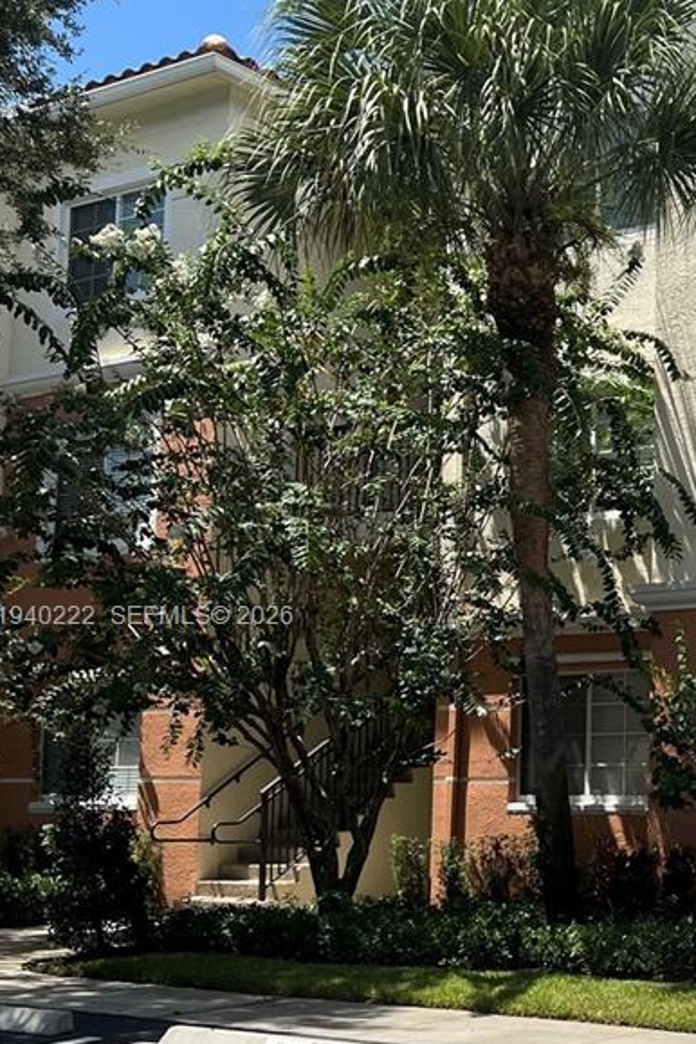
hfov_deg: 22.7
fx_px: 1624
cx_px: 772
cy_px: 618
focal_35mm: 56
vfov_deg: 35.5
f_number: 1.5
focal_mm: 5.7
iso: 50
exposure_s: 1/3571
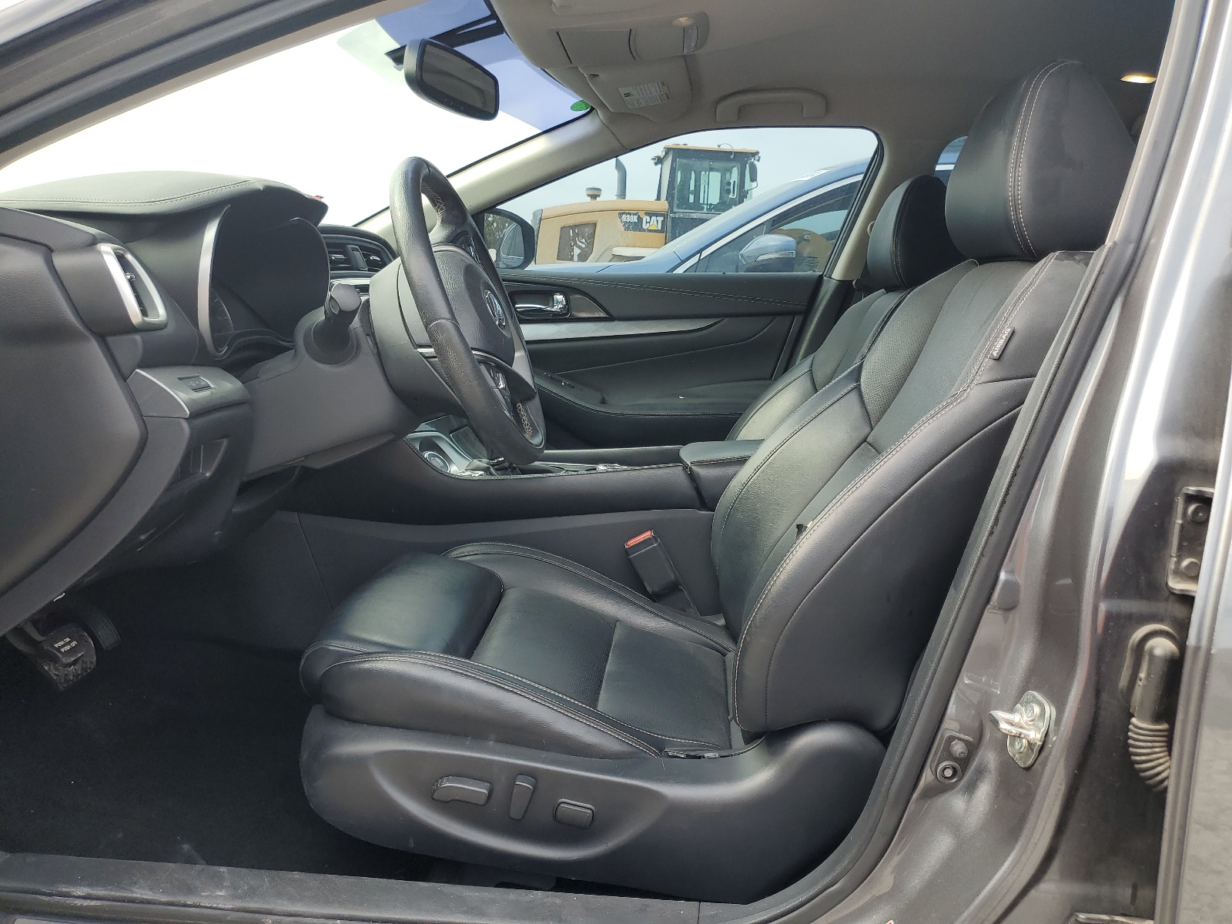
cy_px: 462
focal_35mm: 26
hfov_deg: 67.3
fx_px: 925
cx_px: 616
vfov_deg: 53.1
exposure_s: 1/476
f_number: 1.5
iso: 50
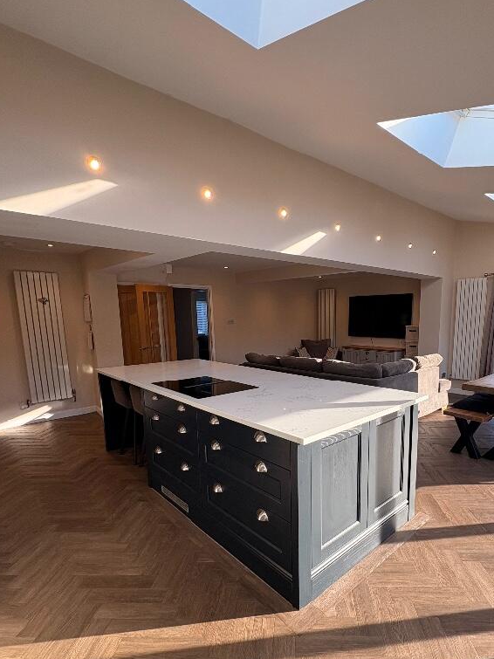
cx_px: 299
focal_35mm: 19
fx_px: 362
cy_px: 374
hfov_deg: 67.9
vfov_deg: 84.2
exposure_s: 1/153
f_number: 2.2
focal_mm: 2.22
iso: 64
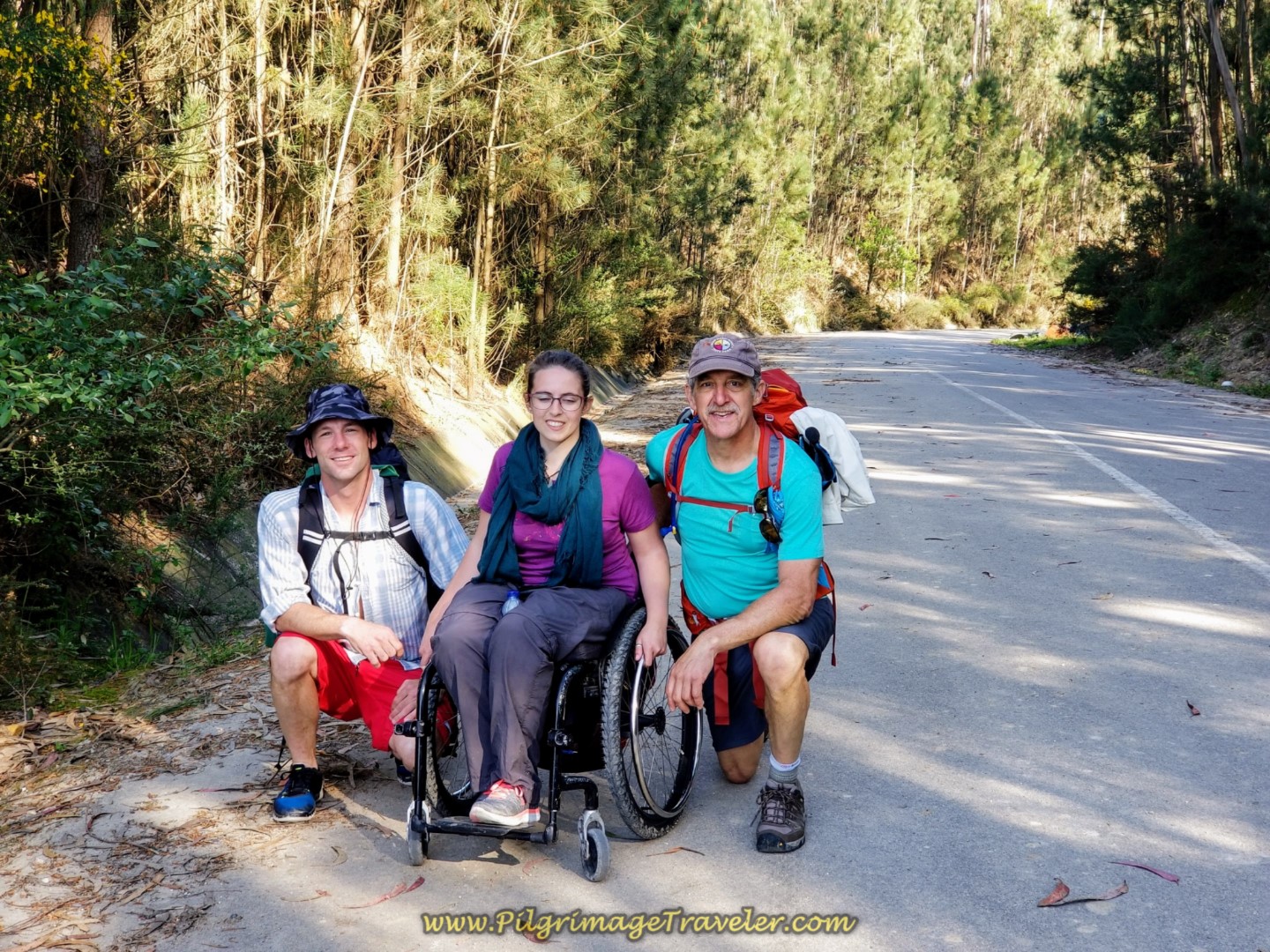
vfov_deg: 28.0
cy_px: 476
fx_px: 1908
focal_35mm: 52
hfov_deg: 36.8
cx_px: 635
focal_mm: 6
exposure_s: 1/85
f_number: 2.4
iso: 25
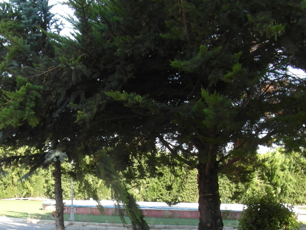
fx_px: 407
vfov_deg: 30.7
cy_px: 186
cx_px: 90
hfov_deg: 40.4
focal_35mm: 46
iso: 80
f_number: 4.6
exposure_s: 1/45
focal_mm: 4
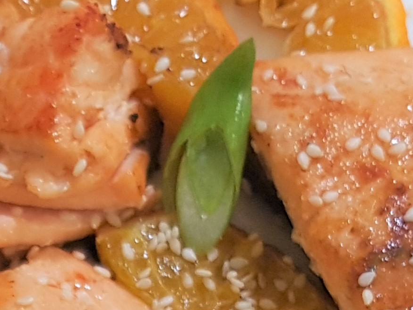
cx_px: 45
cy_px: 556
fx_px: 1431
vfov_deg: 11.5
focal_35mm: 120
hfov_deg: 16.2
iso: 160
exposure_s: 1/33
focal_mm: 4.2
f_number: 1.7
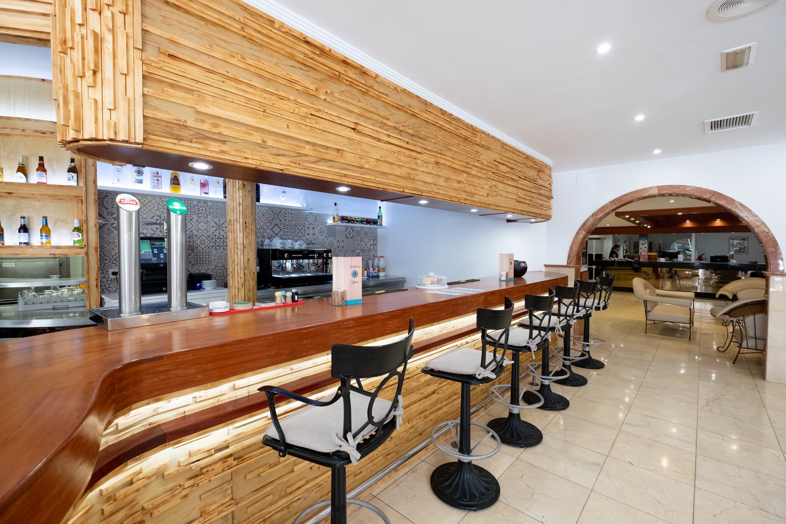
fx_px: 327
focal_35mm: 15
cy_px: 262
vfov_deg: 77.3
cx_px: 393
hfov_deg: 100.4
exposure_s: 1/125
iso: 1000
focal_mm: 10
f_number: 4
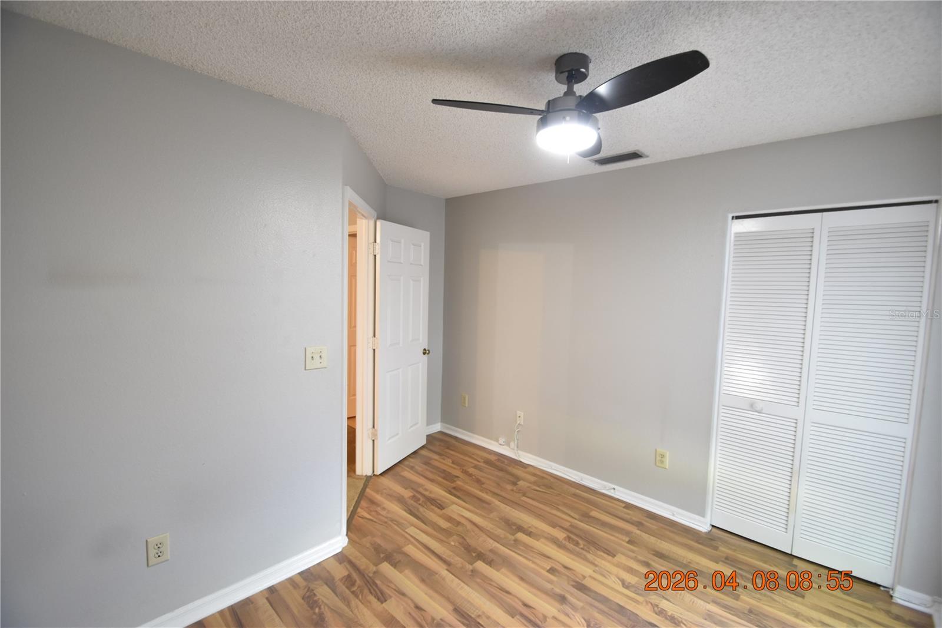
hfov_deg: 100.4
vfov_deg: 77.3
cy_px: 314
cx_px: 471
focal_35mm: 15
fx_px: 392
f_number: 3.5
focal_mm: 10
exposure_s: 1/10
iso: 800
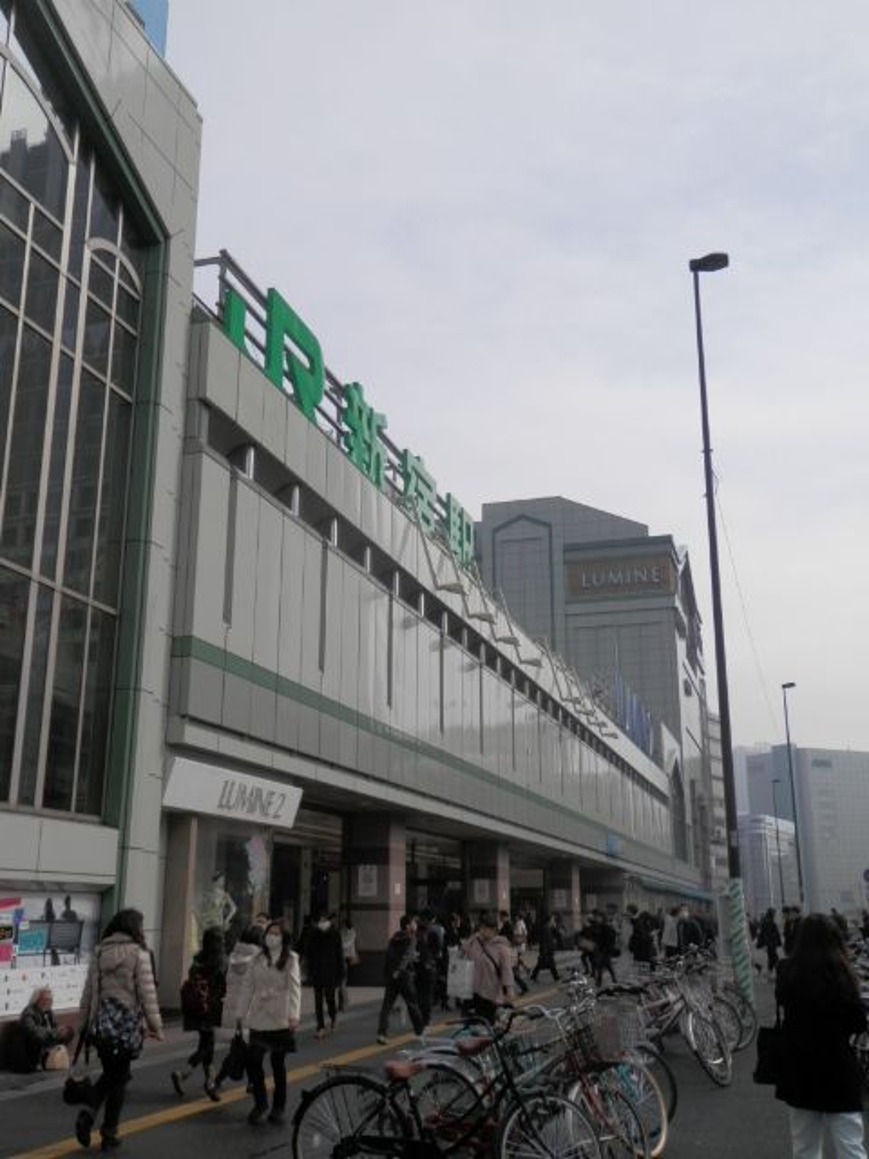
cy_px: 580
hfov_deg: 42.9
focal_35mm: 33
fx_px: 1105
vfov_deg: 55.4
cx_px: 434
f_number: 9.7
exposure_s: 1/160
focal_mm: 6
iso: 80
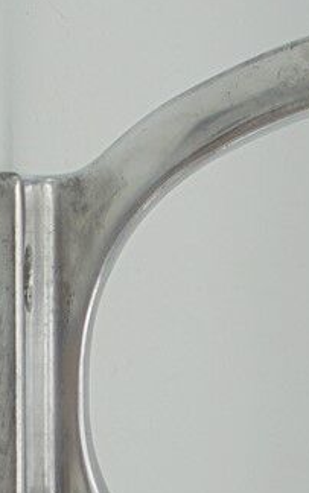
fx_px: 1345
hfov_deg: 13.1
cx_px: 211
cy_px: 213
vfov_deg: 20.8
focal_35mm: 100
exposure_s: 1/80
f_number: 4
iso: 100
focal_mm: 6.1
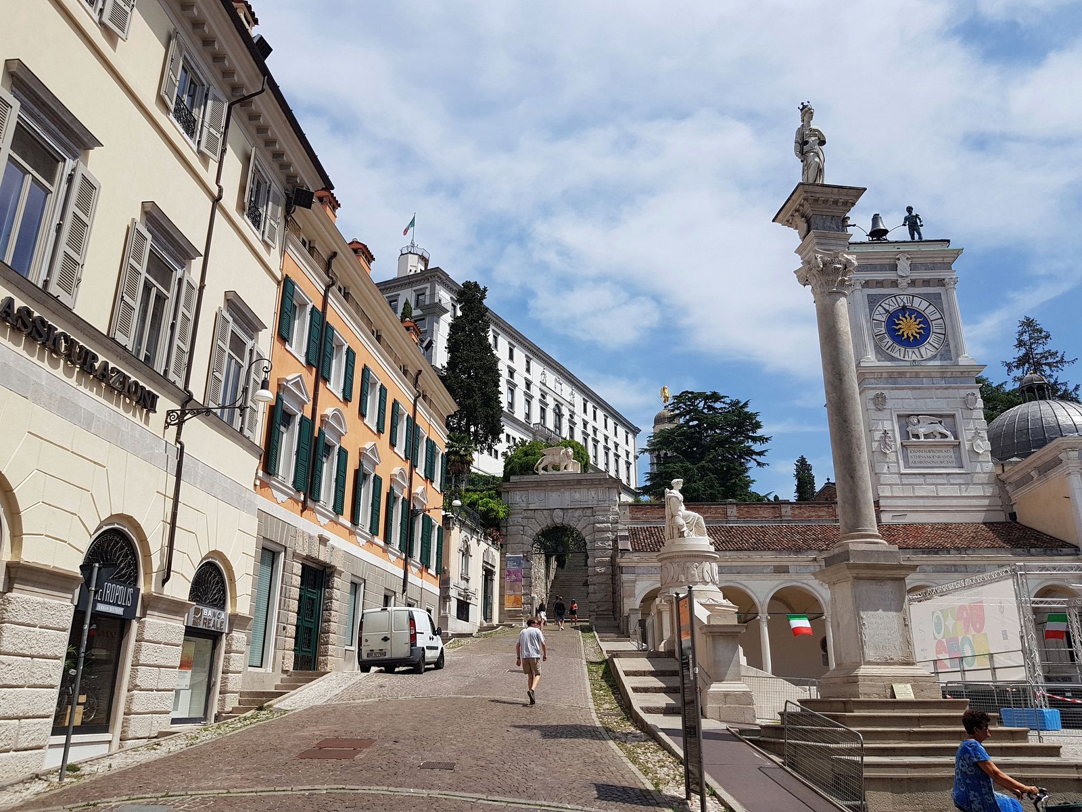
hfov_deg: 67.3
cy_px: 406
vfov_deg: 53.1
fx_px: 813
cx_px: 541
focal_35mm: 26
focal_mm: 4.2
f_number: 1.7
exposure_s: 1/3904
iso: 50
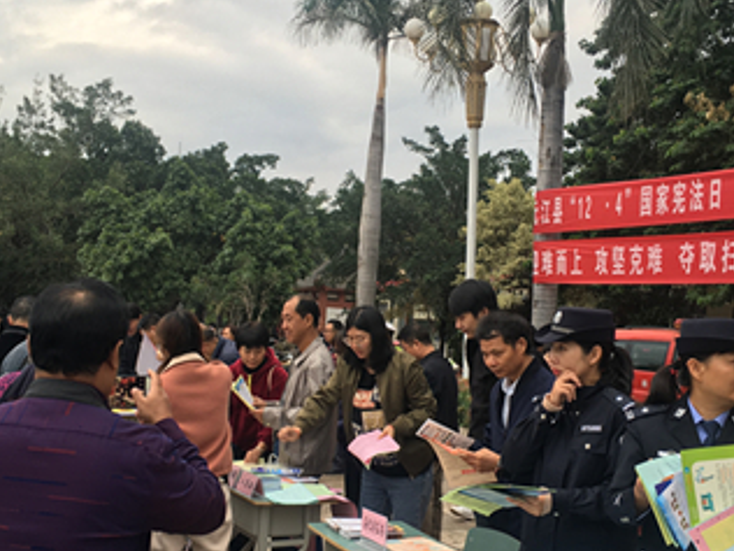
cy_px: 314
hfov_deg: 42.9
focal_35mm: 44
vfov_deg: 32.8
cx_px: 367
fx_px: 933
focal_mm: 4.15
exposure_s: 1/120
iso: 25
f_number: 2.2
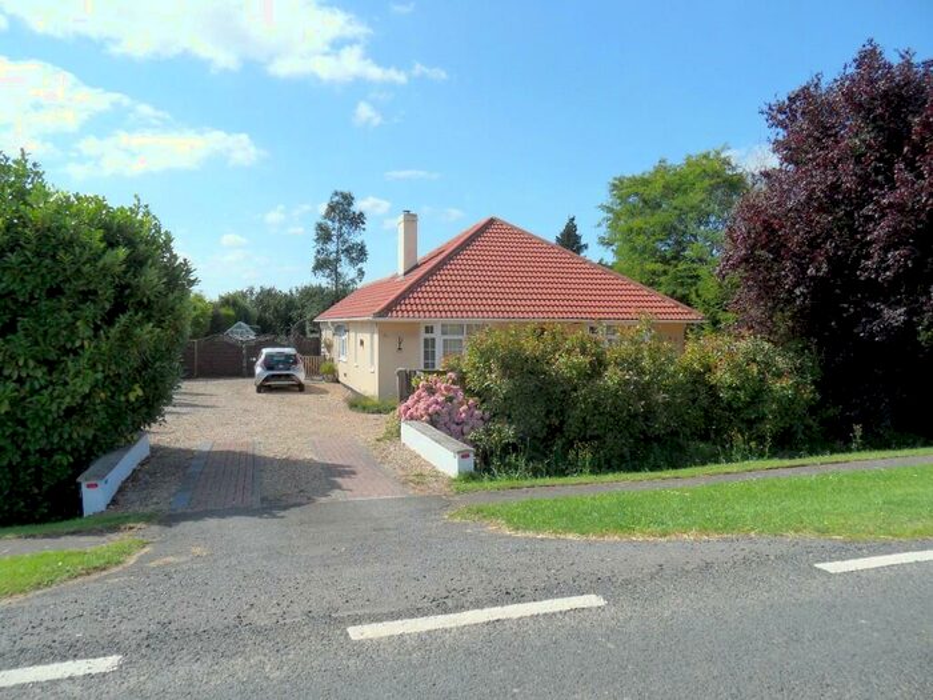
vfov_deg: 56.8
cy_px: 350
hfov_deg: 71.6
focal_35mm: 24
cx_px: 466
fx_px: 647
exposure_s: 1/1000
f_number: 3.2
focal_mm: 3.9
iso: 80
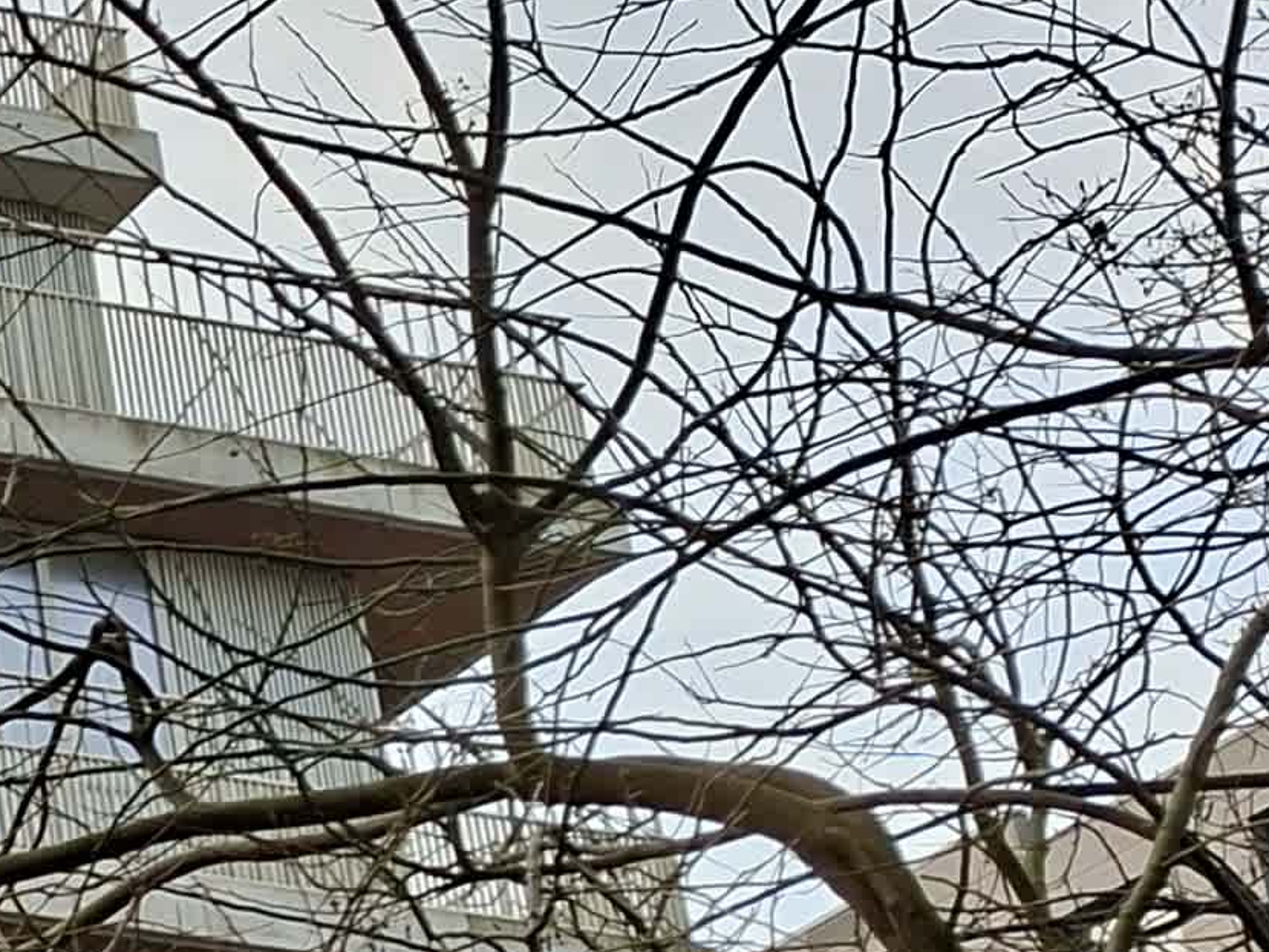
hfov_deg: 13.8
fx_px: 4070
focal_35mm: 111
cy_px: 1212
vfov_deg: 12.9
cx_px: -1587
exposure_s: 1/666
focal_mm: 5.5
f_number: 1.8
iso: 50
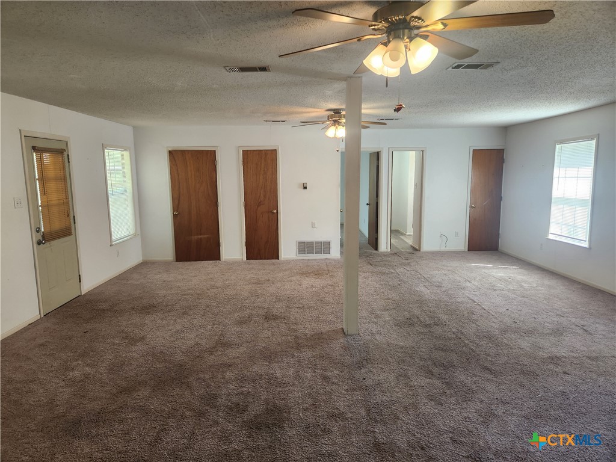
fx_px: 409
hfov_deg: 73.9
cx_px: 308
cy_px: 231
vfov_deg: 58.9
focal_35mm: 23
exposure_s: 1/120
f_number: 1.8
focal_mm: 5.4
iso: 125
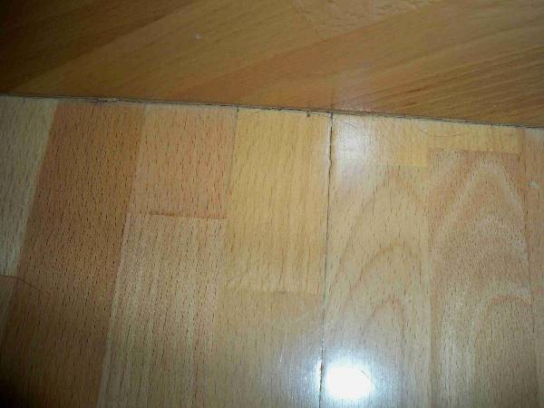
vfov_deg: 40.7
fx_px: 550
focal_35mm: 35
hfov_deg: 52.6
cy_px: 204
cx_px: 272
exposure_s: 1/30
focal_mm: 6.3
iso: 200
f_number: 3.1
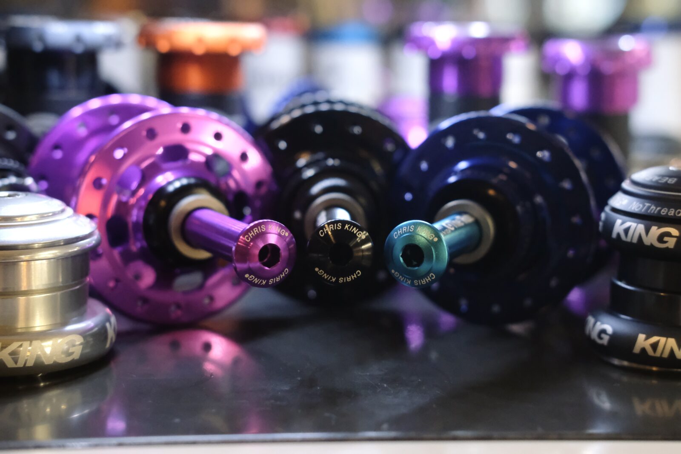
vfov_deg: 25.5
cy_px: 227
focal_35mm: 53
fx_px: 1003
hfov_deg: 37.5
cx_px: 340
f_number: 3.2
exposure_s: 1/1000
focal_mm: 35
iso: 5000
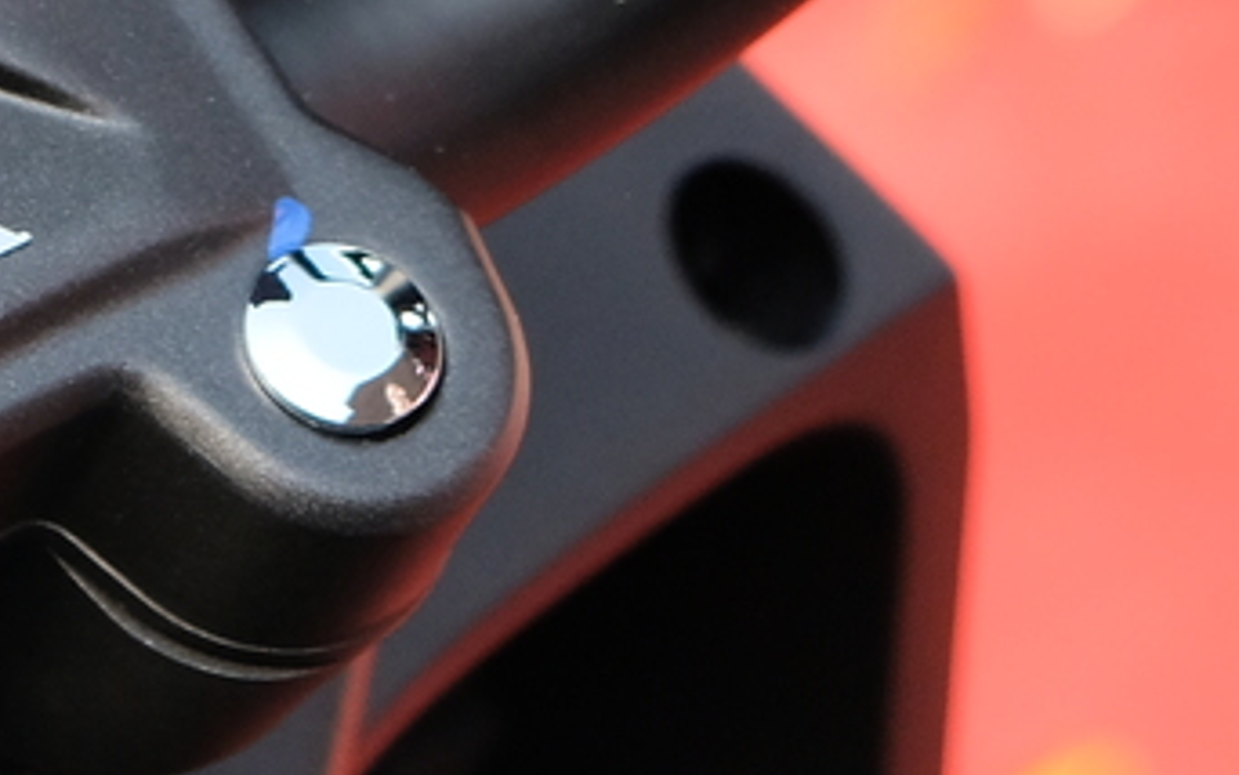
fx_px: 9660
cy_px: -960
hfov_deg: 7.3
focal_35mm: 286
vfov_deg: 4.5
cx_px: -435
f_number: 4
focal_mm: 42.5
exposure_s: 1/180
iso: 800
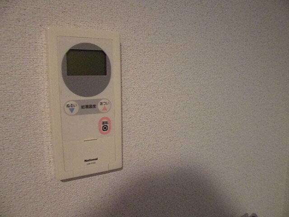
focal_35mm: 26
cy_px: 108
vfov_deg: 53.1
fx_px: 217
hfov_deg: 67.3
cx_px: 144
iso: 800
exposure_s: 1/10
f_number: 3.5
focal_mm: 4.6
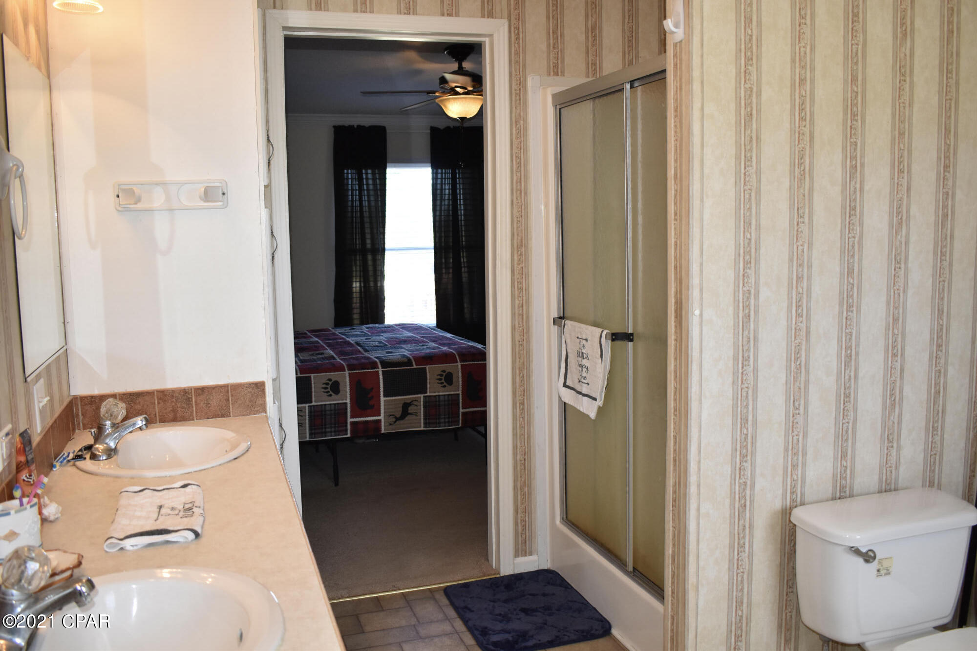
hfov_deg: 59.5
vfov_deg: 41.7
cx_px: 488
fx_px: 855
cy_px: 326
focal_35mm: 32
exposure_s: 1/200
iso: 800
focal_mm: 21
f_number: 4.5
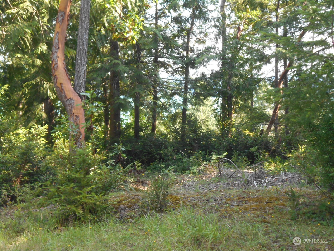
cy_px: 126
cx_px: 167
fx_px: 627
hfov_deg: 29.8
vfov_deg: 22.6
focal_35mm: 65
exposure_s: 1/60
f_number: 5.3
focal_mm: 11.6
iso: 200
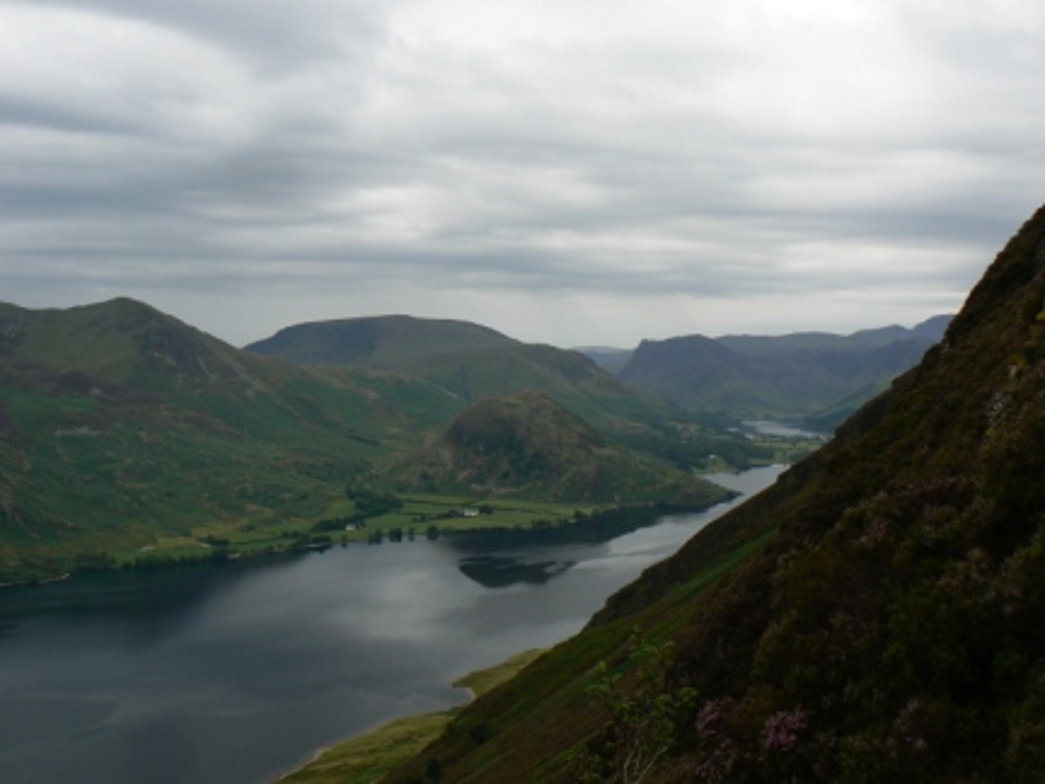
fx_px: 1087
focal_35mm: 36
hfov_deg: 51.4
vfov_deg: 39.7
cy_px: 392
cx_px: 522
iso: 80
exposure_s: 1/200
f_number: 5.6
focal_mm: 6
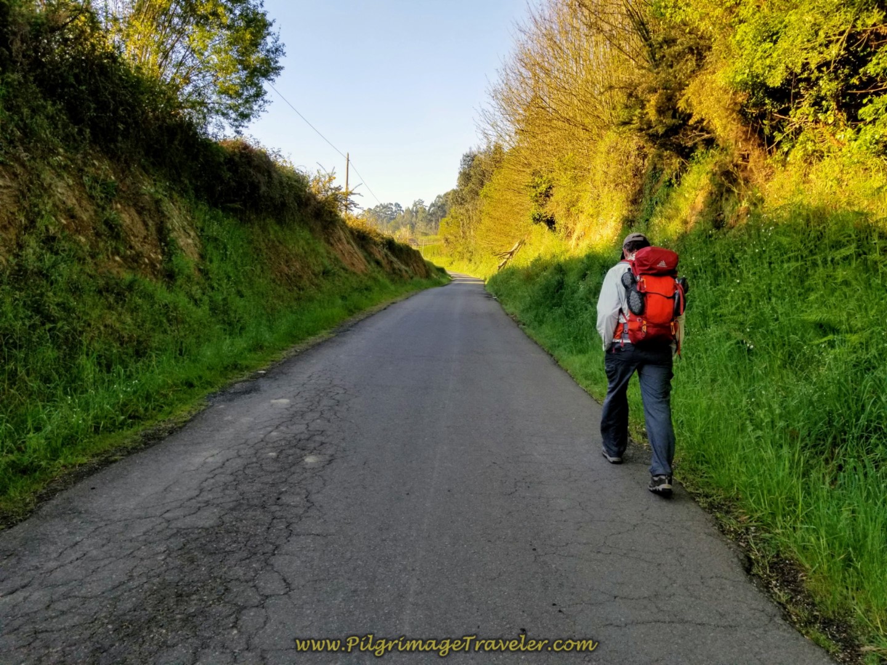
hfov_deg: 67.3
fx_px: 666
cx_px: 444
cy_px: 332
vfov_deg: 53.1
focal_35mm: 26
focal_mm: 4.3
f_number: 1.7
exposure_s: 1/750
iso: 50
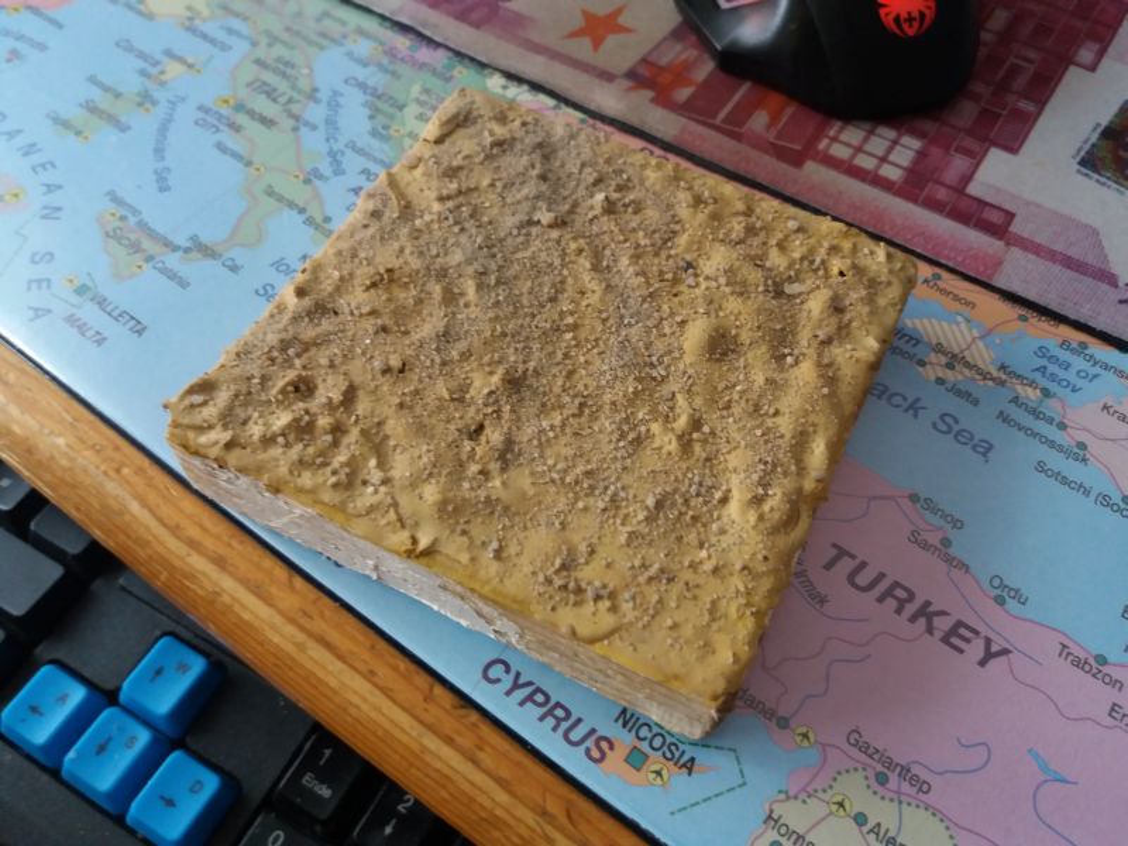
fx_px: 912
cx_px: 564
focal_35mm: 28
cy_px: 423
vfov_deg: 49.7
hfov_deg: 63.4
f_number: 1.9
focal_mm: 3.7
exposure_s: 1/25
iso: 160
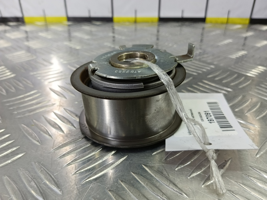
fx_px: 177
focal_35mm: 23
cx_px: 134
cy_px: 100
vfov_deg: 58.9
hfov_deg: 73.9
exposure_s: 1/50
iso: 129
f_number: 1.6
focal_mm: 4.11
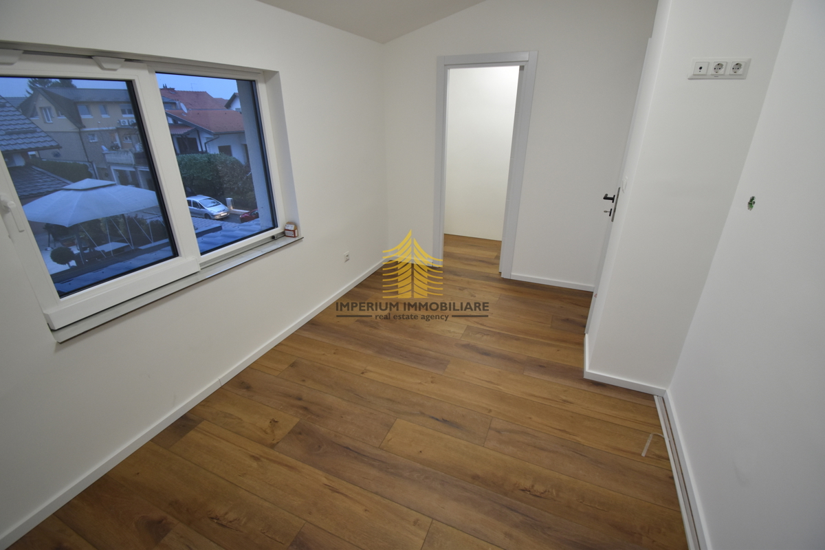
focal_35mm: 15
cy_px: 275
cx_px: 412
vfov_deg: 77.3
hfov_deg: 100.4
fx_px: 344
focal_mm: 10
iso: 640
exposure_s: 1/30
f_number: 4.5
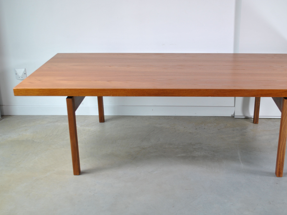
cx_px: 169
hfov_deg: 39.5
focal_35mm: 48
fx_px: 398
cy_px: 119
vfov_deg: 30.2
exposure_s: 1/50
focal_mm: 24
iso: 200
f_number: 5
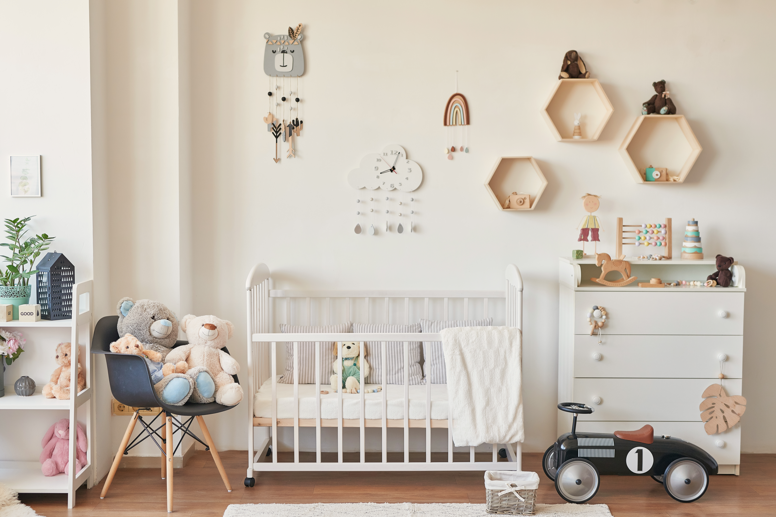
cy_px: 258
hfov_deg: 39.6
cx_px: 388
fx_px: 1078
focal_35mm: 50
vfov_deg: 27.0
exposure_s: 1/250
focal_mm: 50
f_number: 3.2
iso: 400
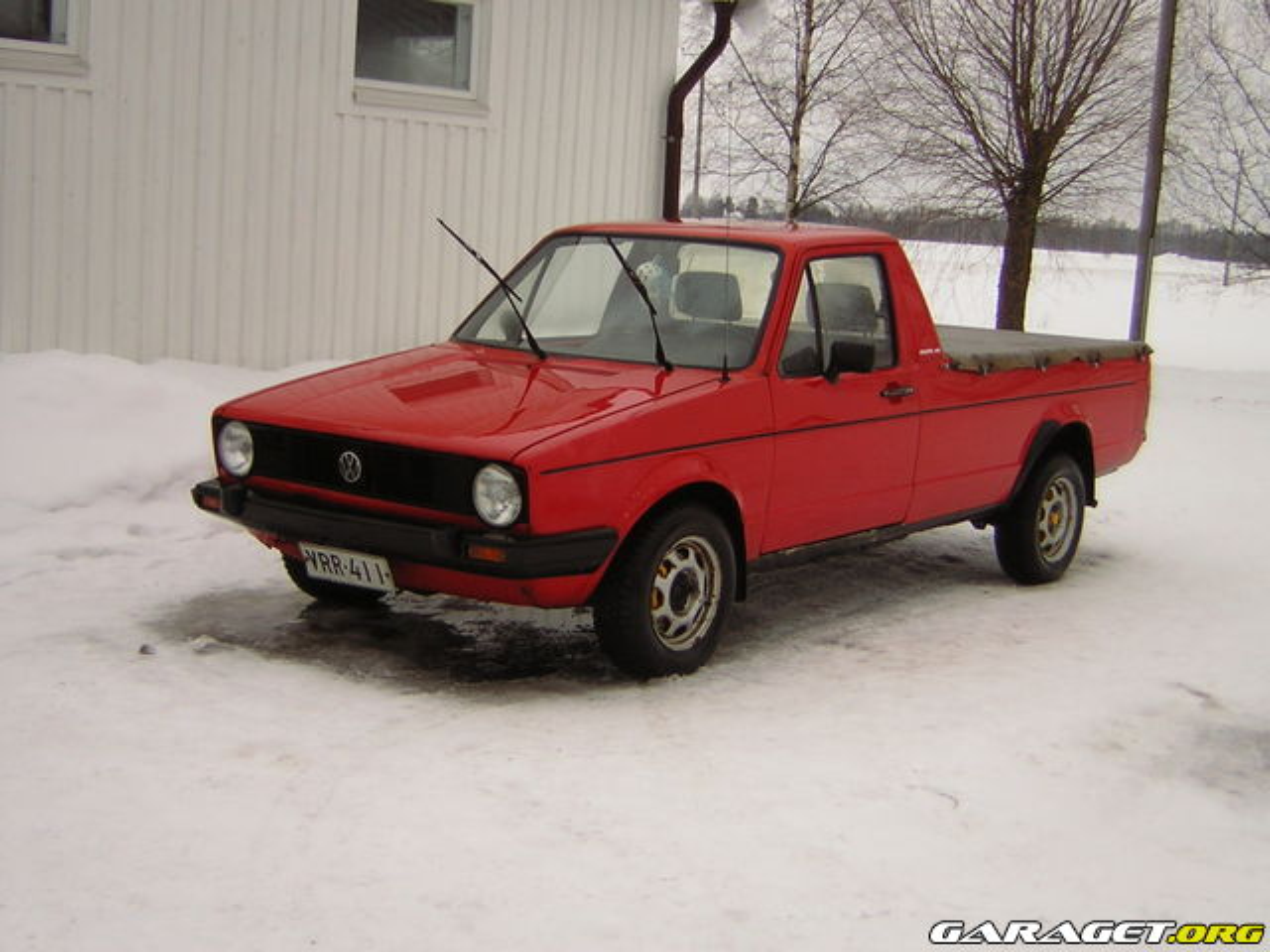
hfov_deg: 37.5
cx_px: 635
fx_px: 1871
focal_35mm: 51
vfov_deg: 28.6
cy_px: 476
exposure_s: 1/310
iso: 50
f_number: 3.1
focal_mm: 6.6
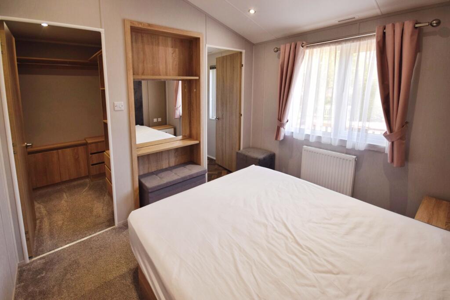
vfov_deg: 77.3
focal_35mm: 15
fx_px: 188
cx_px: 225
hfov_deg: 100.4
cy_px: 150
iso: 400
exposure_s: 1/80
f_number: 4.5
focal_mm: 10
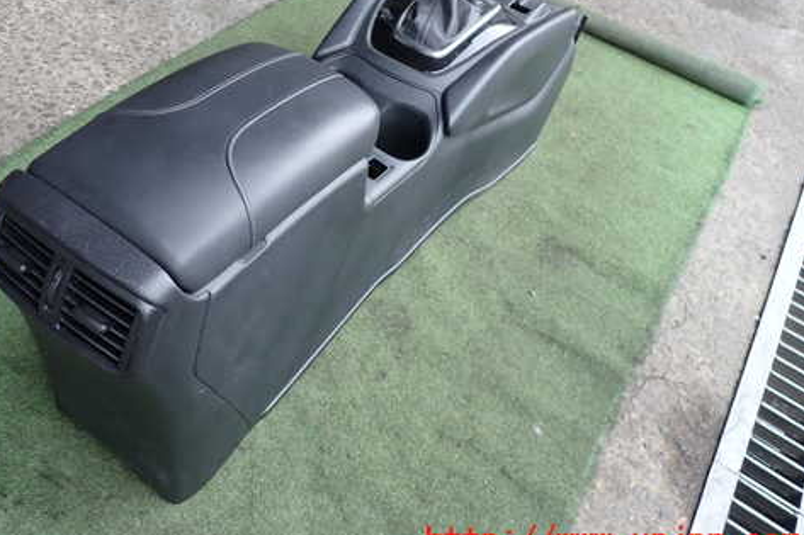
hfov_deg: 56.5
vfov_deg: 39.5
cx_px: 299
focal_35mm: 33
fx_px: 737
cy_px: 182
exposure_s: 1/60
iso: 100
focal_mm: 4.5
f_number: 2.8
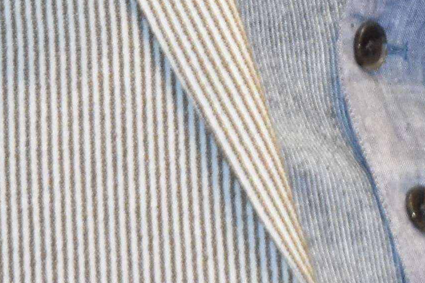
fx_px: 18099
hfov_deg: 1.3
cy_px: -633
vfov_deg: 0.9
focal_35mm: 1534
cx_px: 267
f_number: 7.1
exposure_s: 1/200
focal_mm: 145
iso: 2000
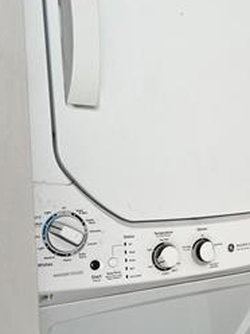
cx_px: 274
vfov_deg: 30.1
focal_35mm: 63
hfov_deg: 22.0
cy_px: 259
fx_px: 607
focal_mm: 5.7
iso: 40
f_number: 1.5
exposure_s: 1/184
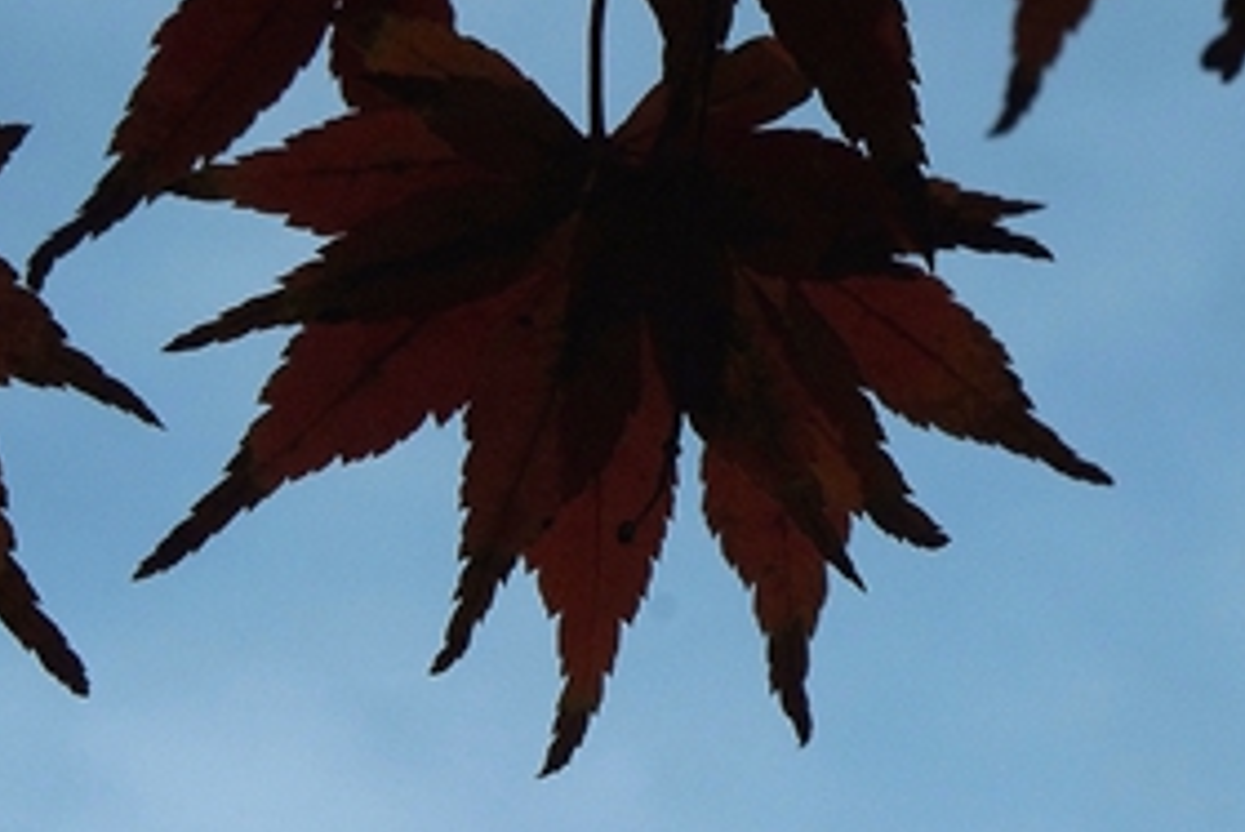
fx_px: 5328
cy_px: 547
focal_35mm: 154
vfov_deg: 8.9
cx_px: 1901
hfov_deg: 12.6
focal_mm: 32
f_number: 14
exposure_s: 1/800
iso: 200
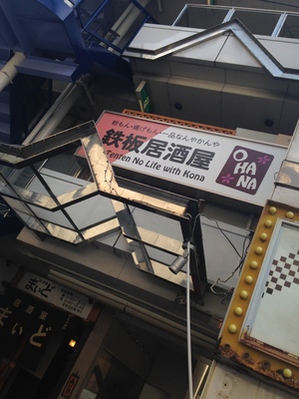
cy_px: 200
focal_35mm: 33
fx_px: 380
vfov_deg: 55.4
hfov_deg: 42.9
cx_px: 150
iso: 50
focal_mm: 4.12
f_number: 2.4
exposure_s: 1/427
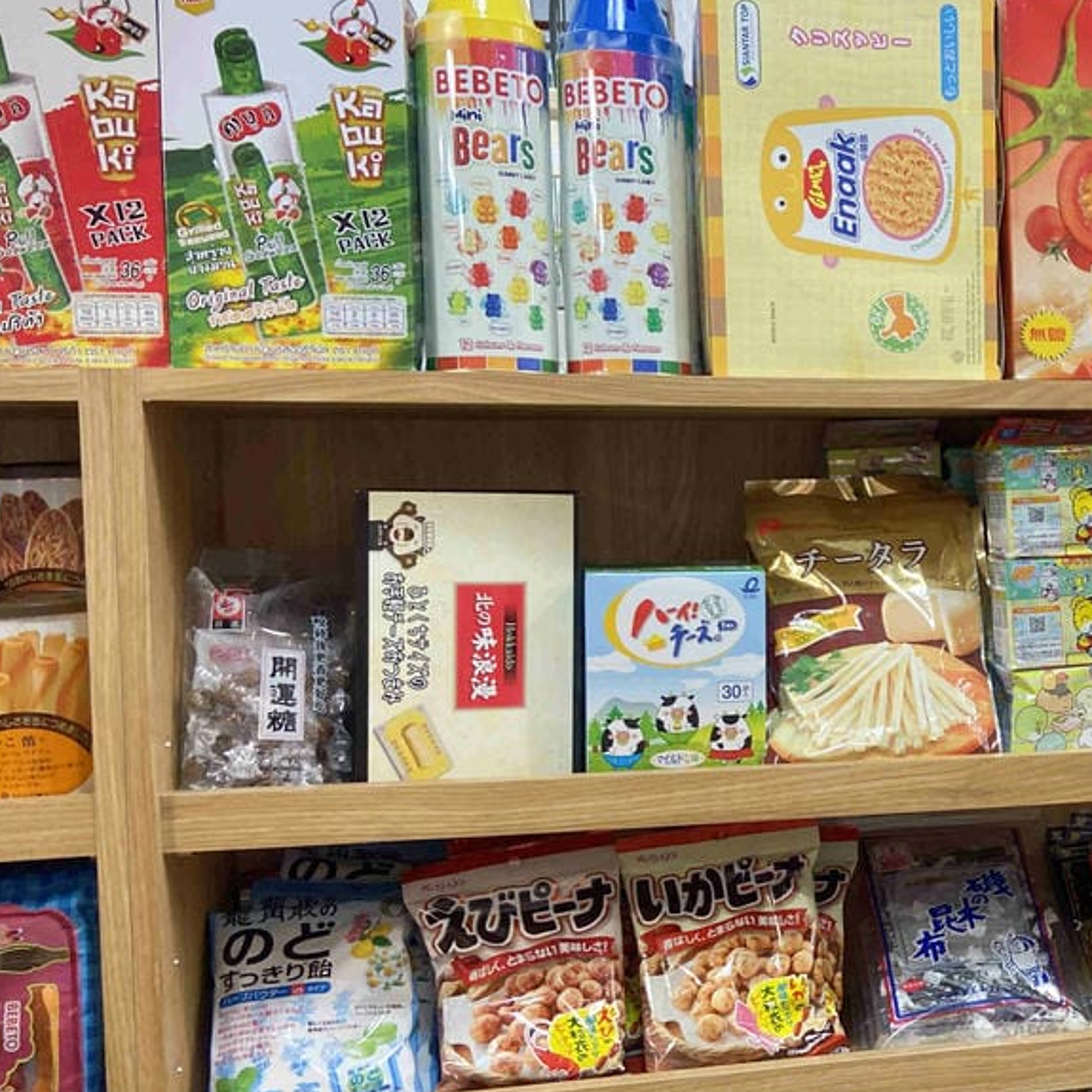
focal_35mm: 48
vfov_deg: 35.3
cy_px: 600
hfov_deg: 32.3
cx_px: 1111
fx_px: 1713
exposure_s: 1/120
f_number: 1.8
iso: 125
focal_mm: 4.25
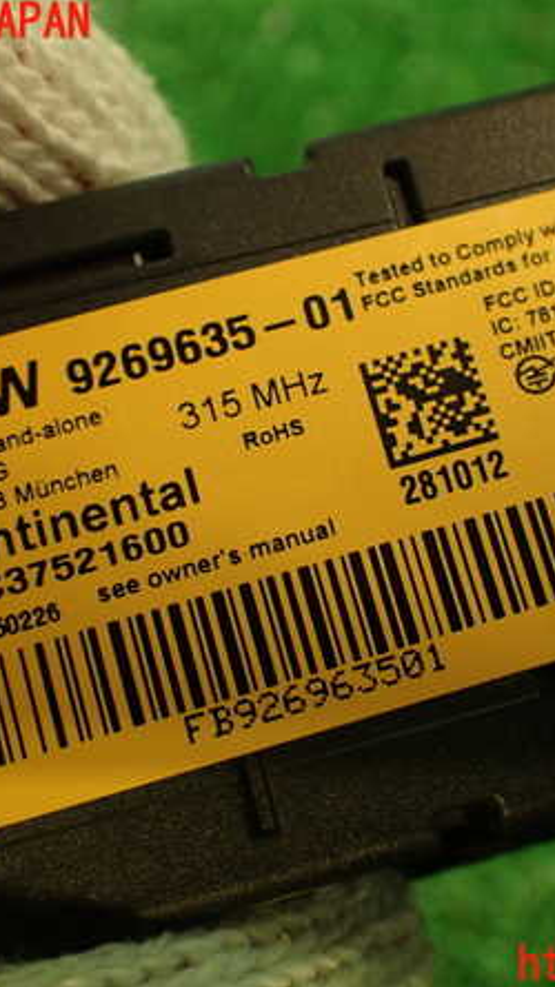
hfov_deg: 25.3
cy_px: 495
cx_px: 353
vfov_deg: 43.7
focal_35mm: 47
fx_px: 1231
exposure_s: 1/40
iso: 200
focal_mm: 5.79
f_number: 2.4
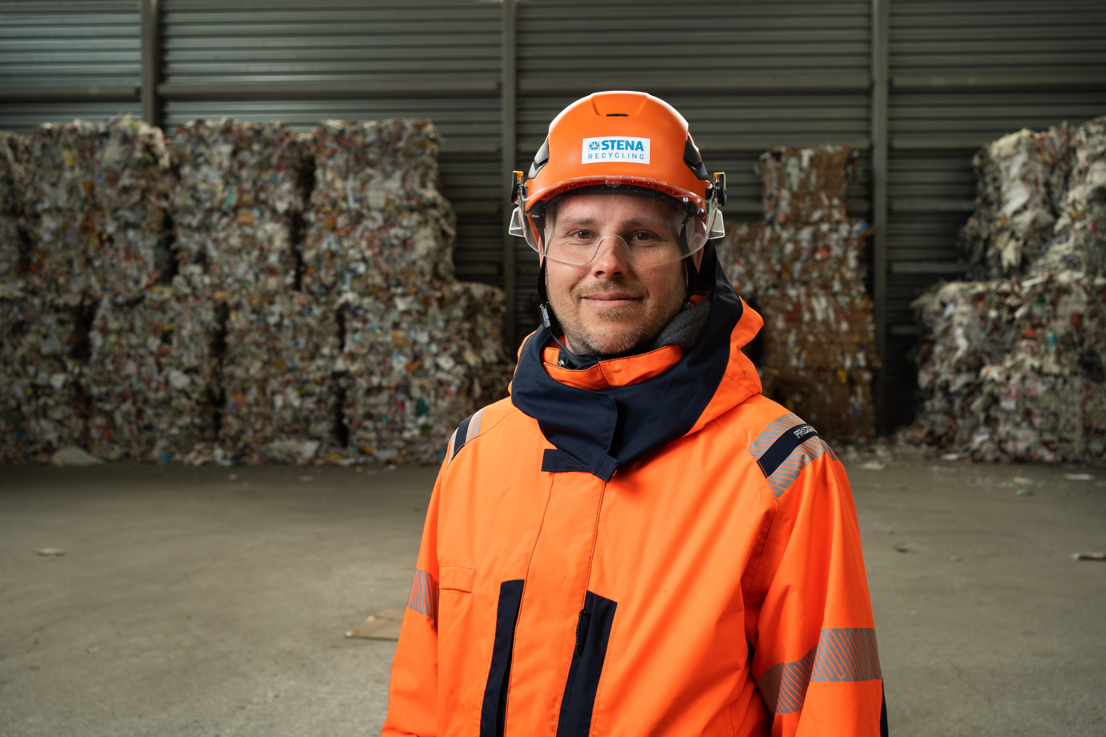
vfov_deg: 37.9
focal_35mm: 35
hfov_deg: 54.4
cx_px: 553
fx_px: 1075
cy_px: 368
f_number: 5.6
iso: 250
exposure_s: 1/125
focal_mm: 35
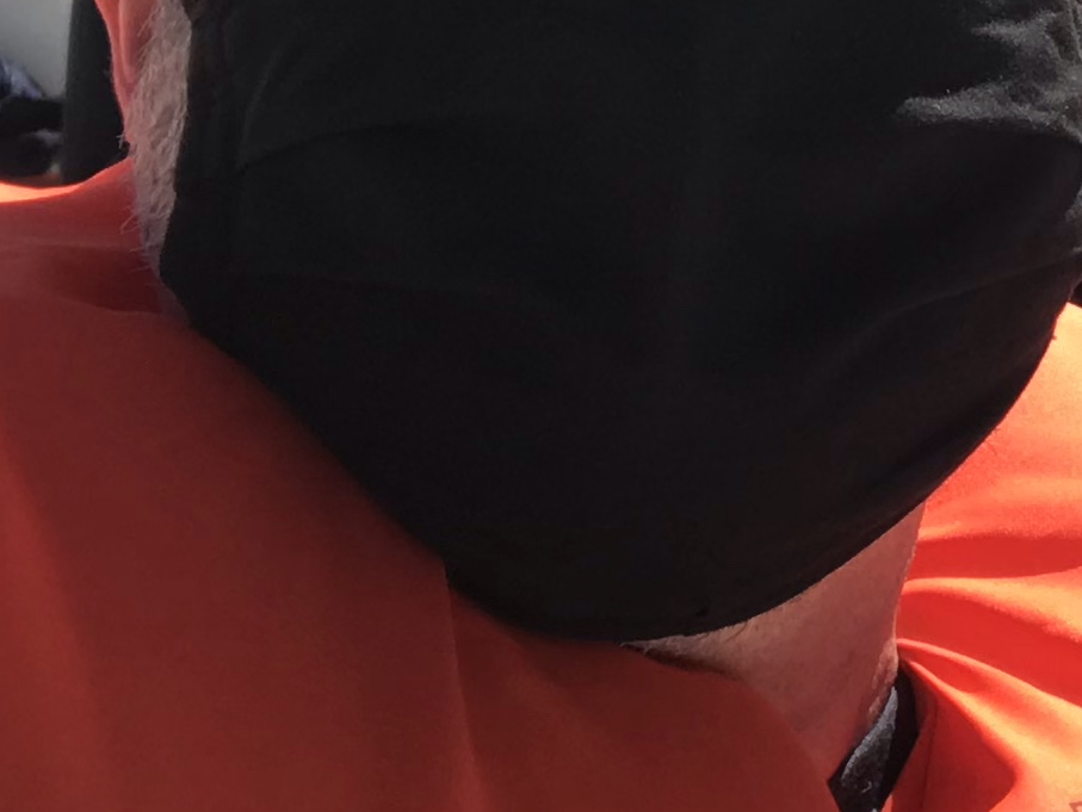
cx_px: 1309
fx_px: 3408
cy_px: -42
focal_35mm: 109
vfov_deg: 13.4
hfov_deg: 17.2
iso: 25
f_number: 2.2
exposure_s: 1/903
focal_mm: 2.87
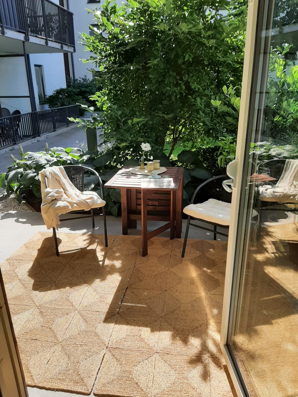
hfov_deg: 53.1
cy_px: 198
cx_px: 149
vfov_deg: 67.3
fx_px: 298
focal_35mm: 26
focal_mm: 3.93
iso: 40
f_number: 1.7
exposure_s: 1/984
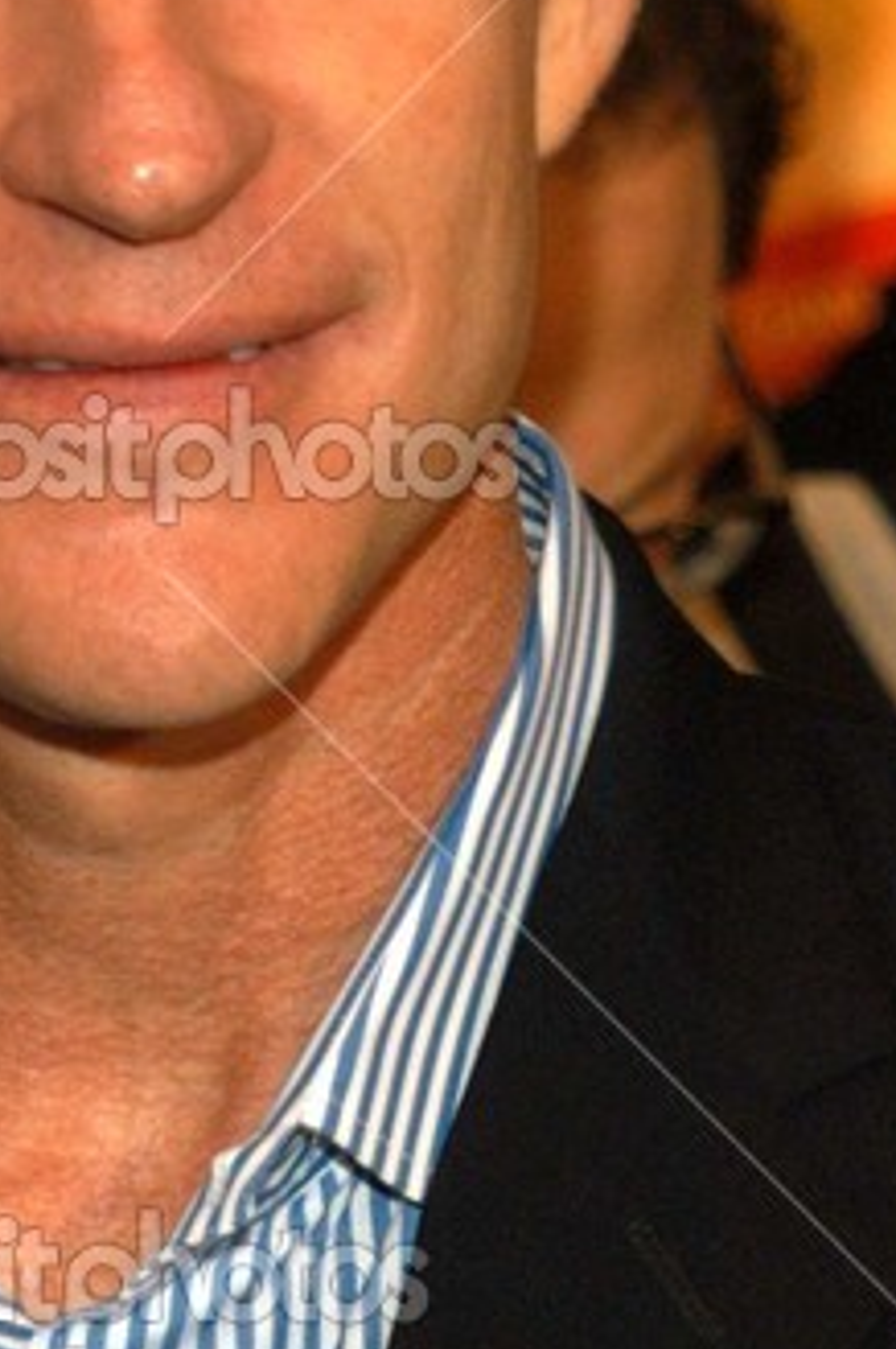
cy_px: 459
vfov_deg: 4.2
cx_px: 49
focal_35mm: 491
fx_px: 18351
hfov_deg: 2.8
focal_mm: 105
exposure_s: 1/180
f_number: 5.6
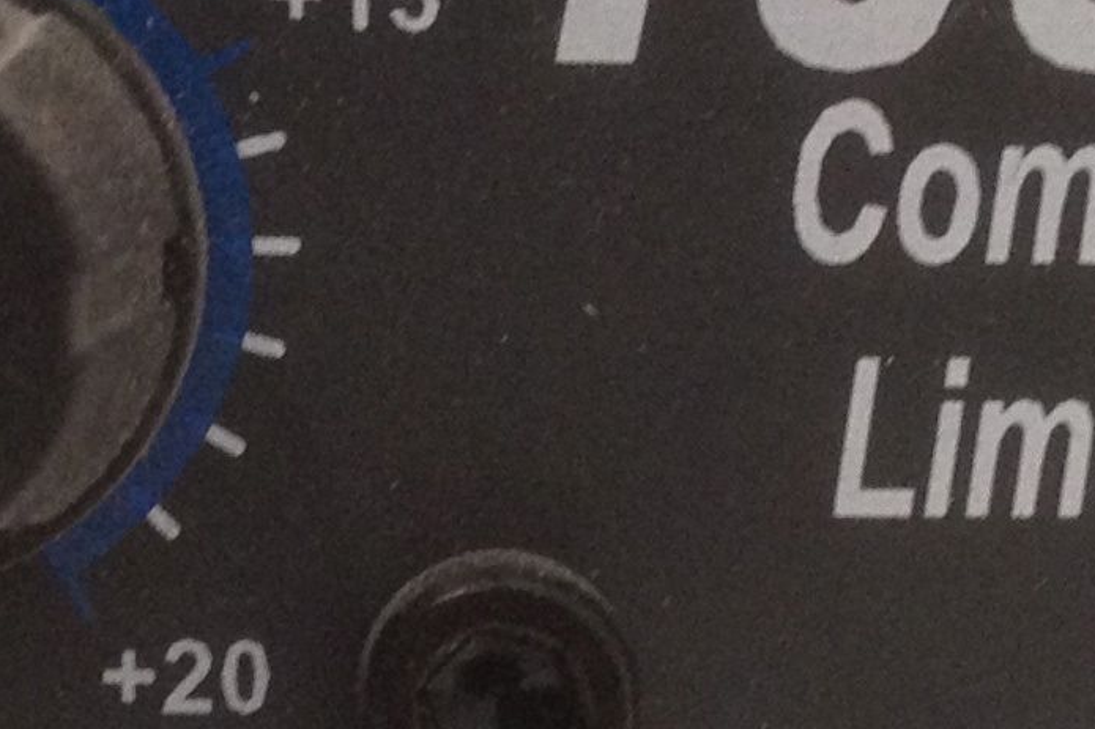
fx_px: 5200
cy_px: 213
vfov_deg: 8.0
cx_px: 476
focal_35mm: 171
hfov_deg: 12.0
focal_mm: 4.28
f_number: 2.4
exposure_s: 1/20
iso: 200
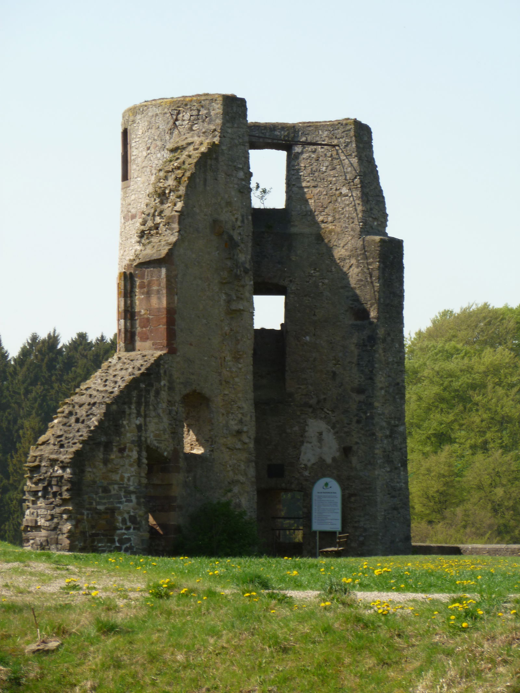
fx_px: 3024
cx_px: 260
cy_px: 346
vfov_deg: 13.1
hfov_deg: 9.8
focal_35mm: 151
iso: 80
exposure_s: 1/250
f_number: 5.2
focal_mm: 26.9
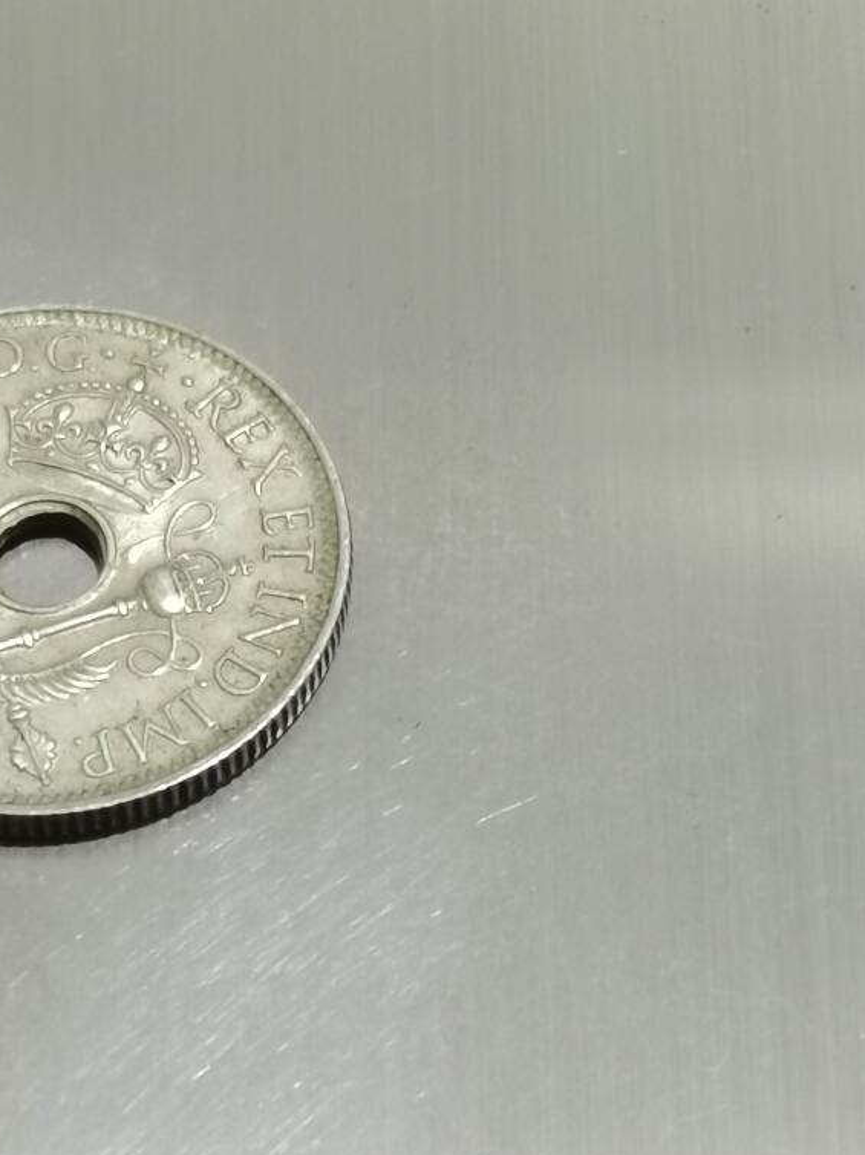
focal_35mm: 160
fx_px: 5334
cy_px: 838
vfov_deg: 12.3
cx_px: 152
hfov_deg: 9.2
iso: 125
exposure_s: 1/100
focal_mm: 5.58
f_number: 1.8
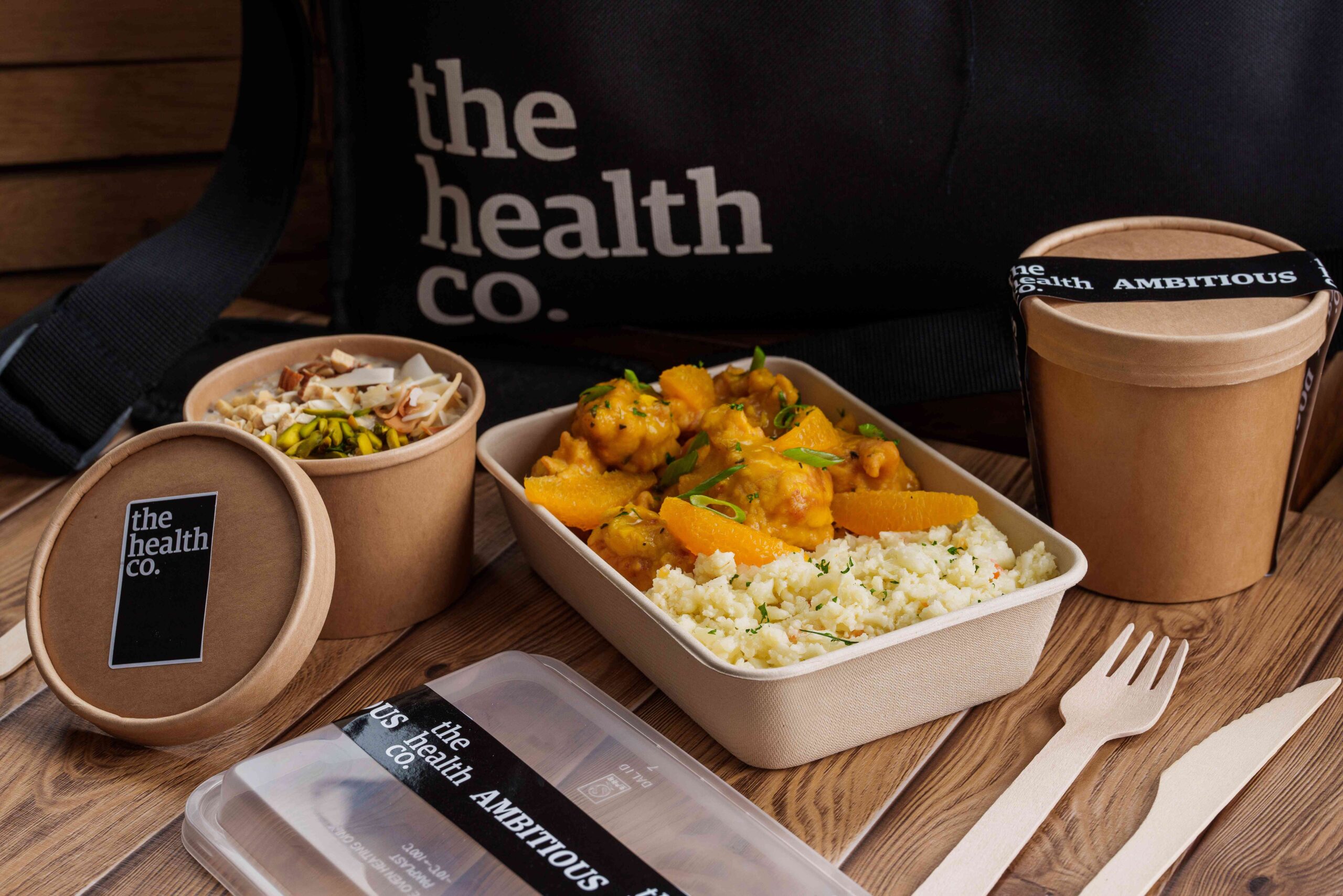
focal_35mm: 70
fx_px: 2611
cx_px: 672
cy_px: 448
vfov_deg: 19.5
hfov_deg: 28.8
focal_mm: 70
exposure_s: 1/60
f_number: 10
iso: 160
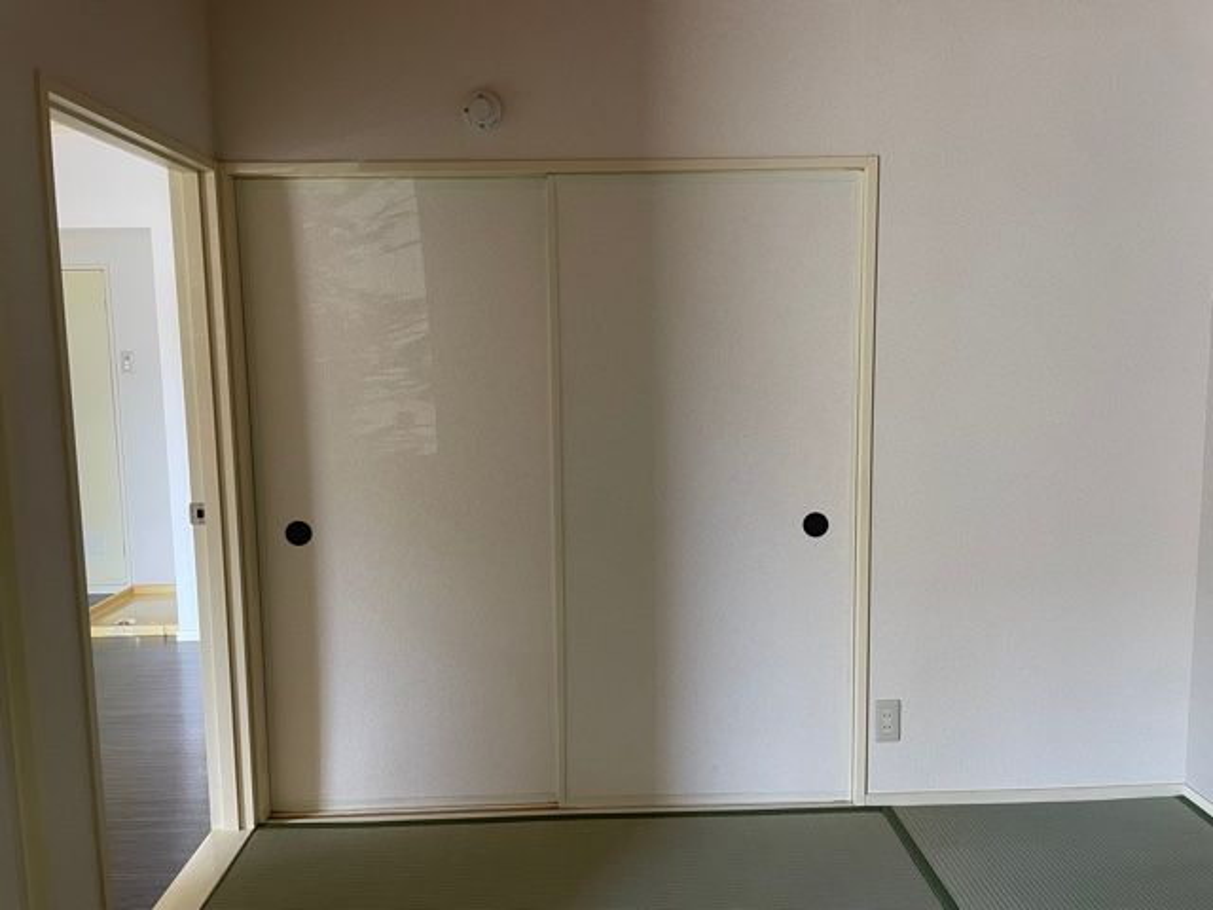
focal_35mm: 26
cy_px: 455
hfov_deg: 67.3
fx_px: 911
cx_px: 606
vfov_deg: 53.1
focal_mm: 4.2
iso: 125
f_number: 1.6
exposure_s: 1/74
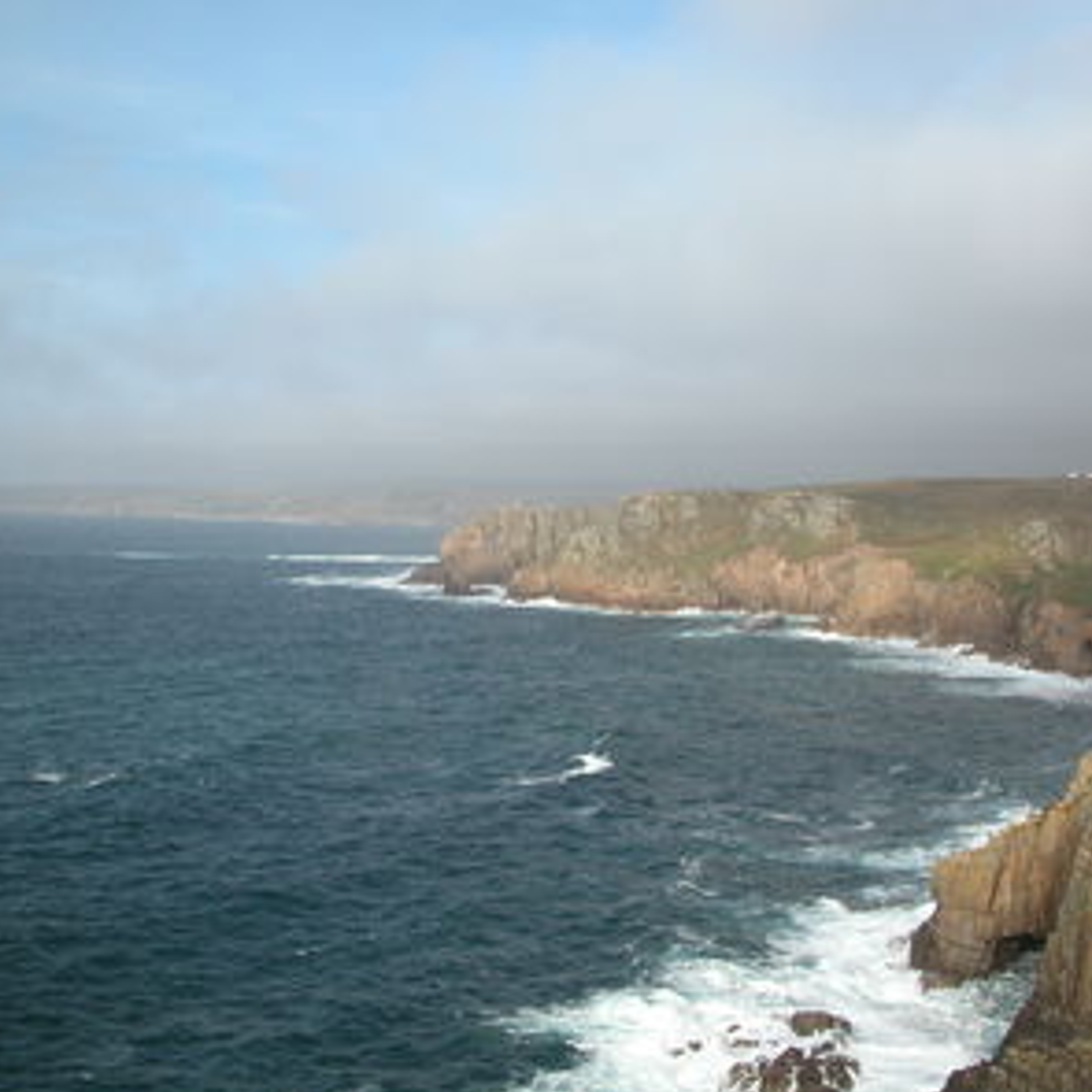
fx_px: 1499
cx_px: 648
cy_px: 548
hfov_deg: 39.9
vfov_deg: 40.0
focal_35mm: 42
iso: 100
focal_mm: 8.9
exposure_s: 1/338
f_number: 6.3
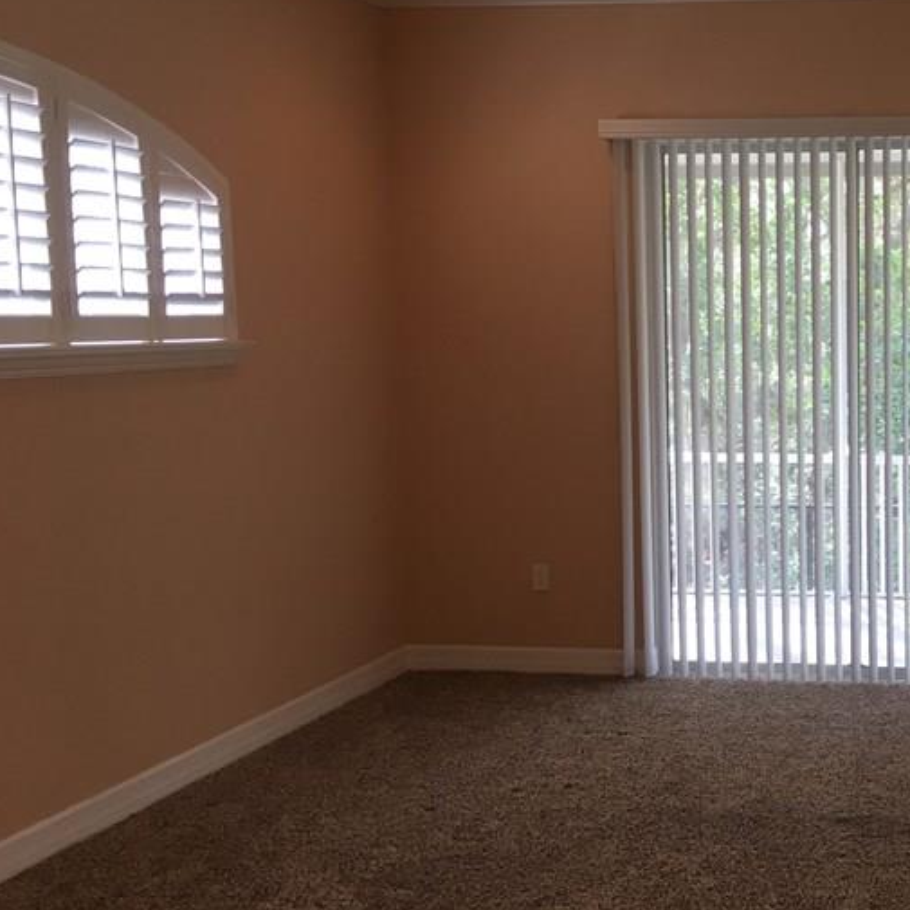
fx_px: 1547
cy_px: 494
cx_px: 887
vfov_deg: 32.8
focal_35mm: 52
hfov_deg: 30.7
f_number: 2.2
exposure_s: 1/40
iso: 32
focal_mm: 4.15
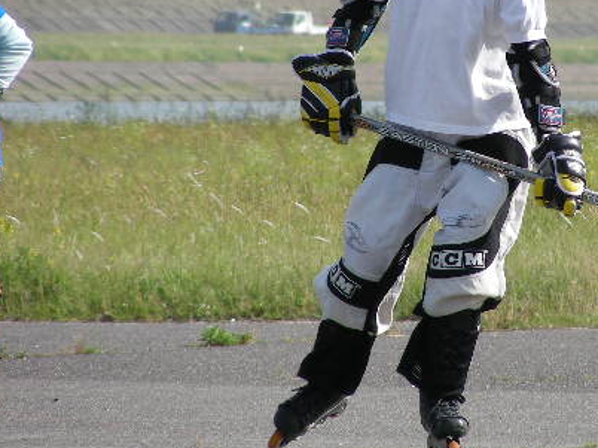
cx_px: 458
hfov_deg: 3.3
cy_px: 149
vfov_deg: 2.5
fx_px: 10445
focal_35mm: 605
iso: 50
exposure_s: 1/311
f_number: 4
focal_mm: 63.3
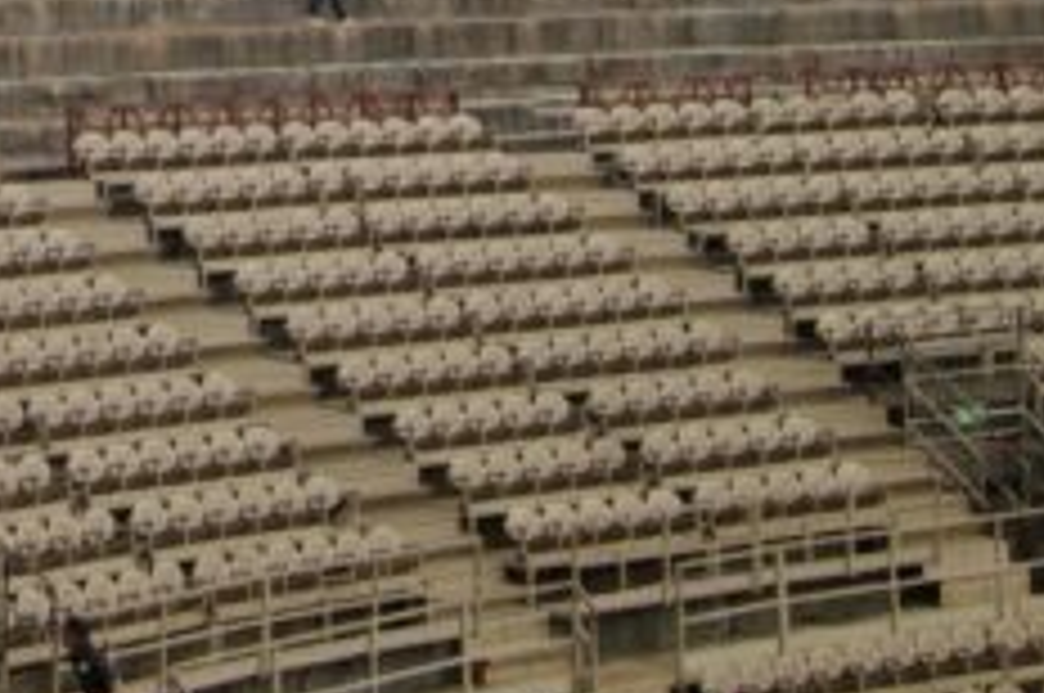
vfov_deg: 8.3
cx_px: -554
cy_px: -522
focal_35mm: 159
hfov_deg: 12.3
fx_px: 4605
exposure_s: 1/100
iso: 100
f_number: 10
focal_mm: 24
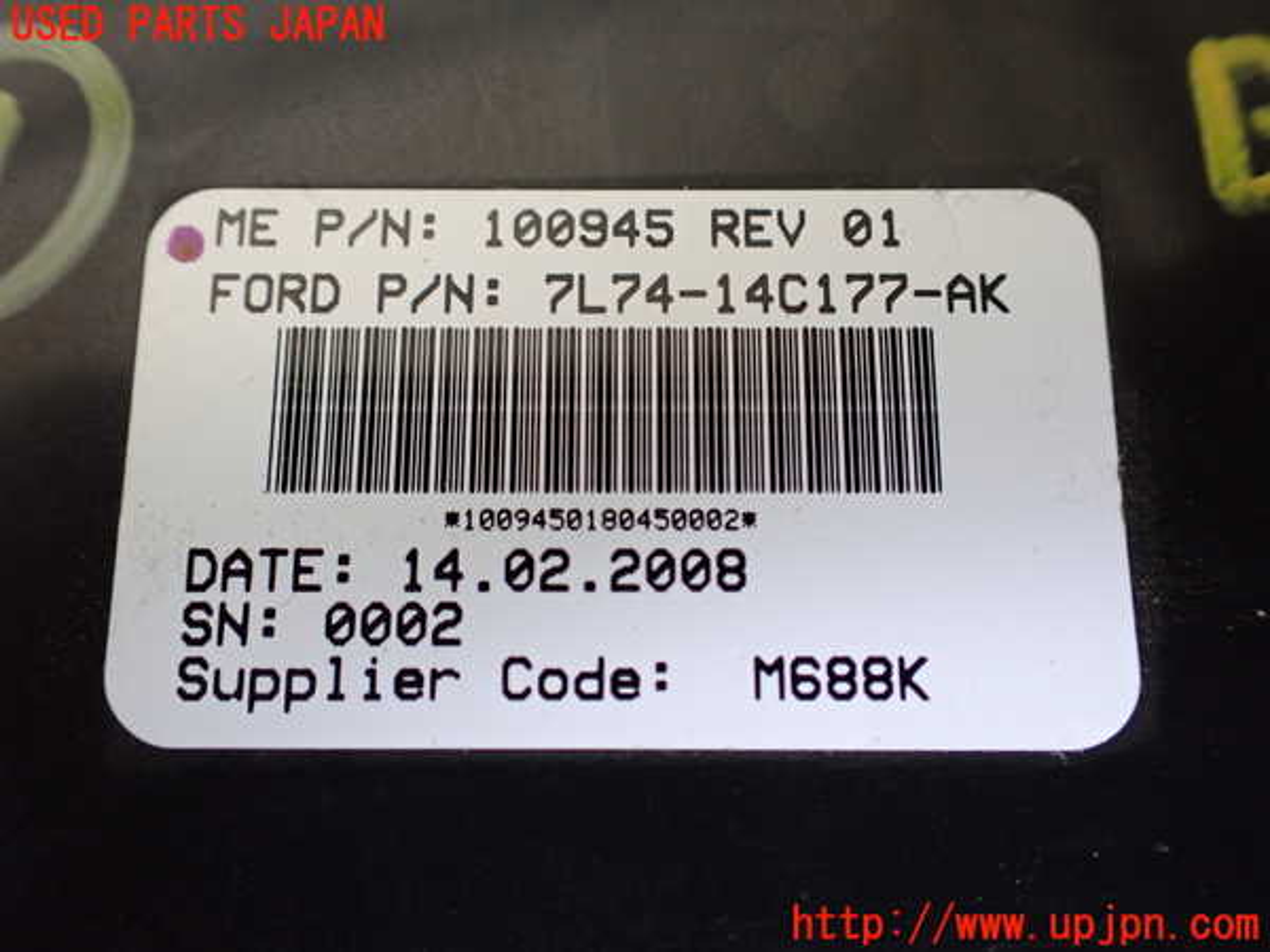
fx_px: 1101
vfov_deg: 46.8
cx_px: 635
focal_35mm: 30
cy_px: 476
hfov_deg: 60.0
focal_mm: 5.4
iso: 400
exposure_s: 1/125
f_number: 2.3
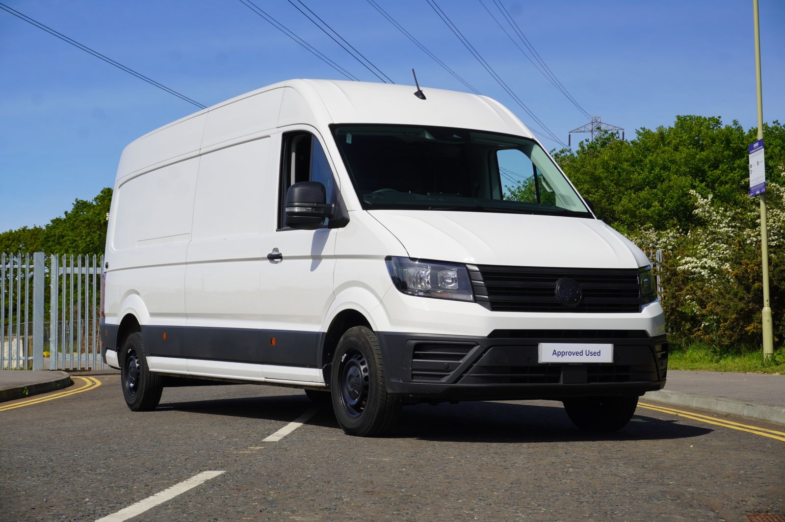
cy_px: 261
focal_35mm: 64
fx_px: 1405
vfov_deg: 21.0
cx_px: 392
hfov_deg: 31.2
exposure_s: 1/160
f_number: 11
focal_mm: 43
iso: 100
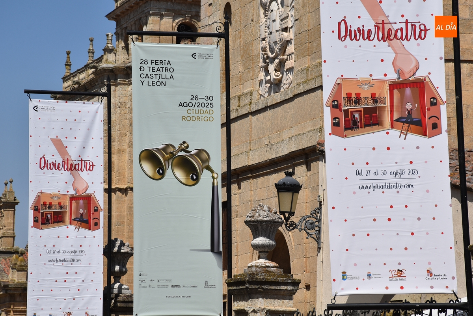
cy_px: 158
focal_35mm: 150
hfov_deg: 13.7
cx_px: 236
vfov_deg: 9.2
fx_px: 1972
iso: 200
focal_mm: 100
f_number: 11
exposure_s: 1/500
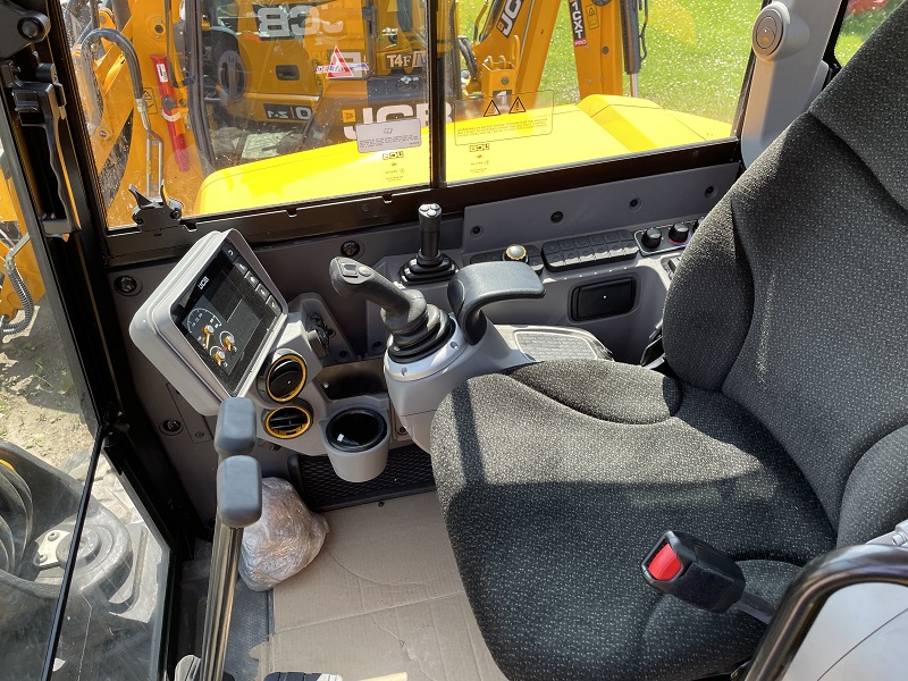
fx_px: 682
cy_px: 340
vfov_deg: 53.1
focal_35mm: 26
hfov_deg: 67.3
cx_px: 454
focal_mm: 4.2
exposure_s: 1/356
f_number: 1.6
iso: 32
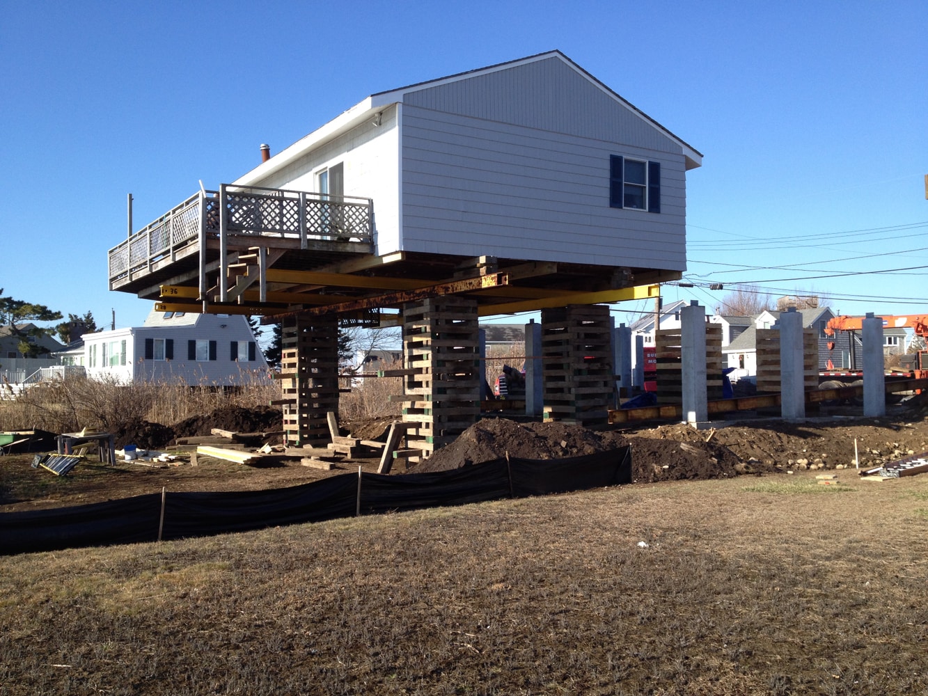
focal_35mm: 35
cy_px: 348
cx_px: 464
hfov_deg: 52.6
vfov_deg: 40.7
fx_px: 938
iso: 50
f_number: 2.4
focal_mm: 4.28
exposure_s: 1/1042
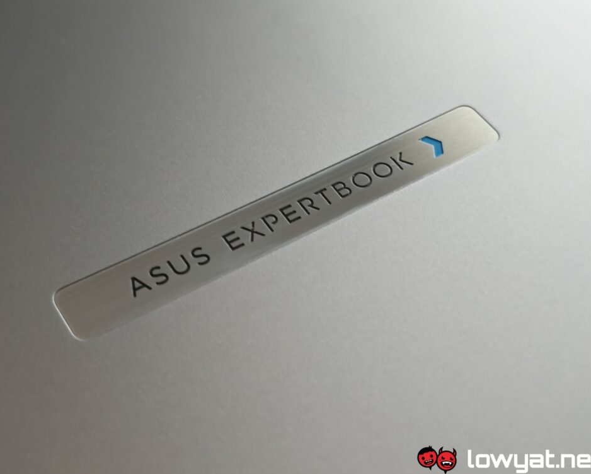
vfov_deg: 30.9
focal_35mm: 49
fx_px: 857
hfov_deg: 38.0
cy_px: 241
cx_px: 292
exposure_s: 1/50
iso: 500
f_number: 1.6
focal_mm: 5.4
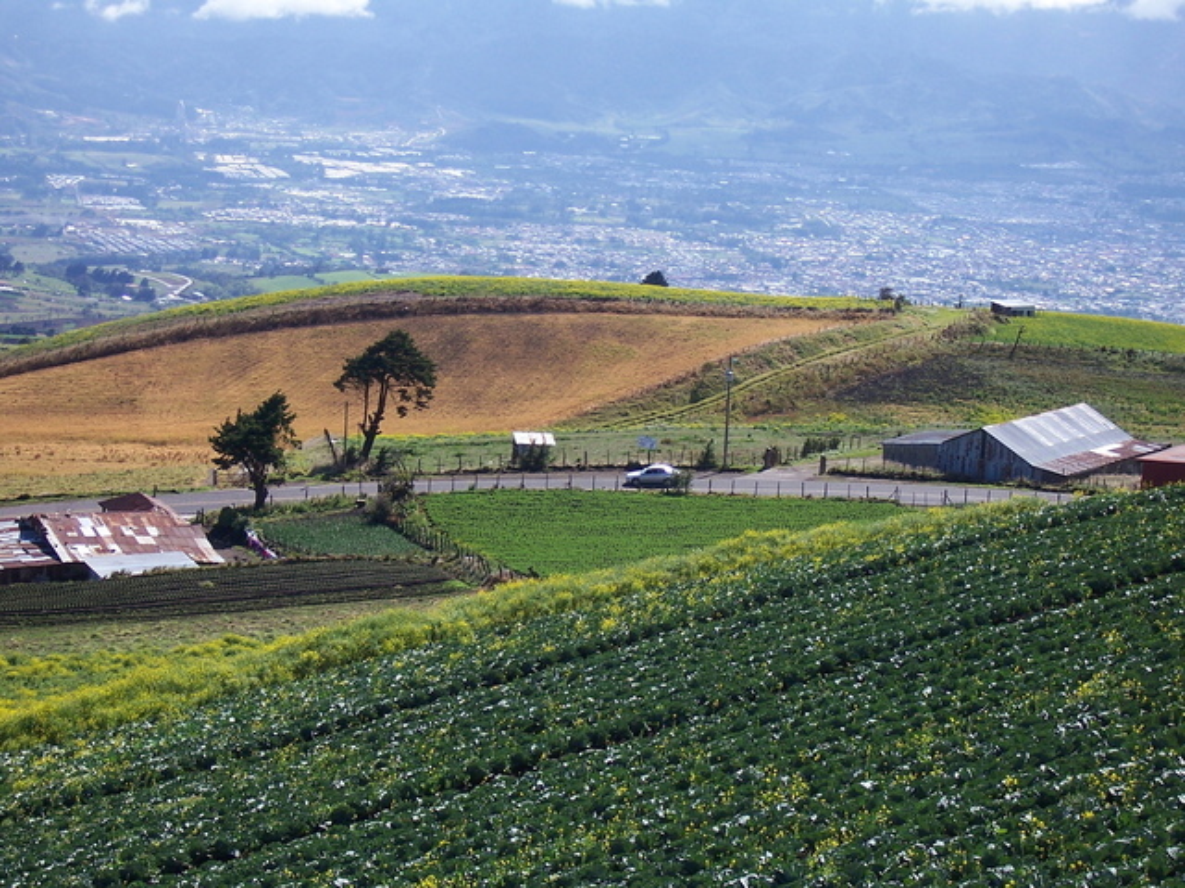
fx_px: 3697
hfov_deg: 18.2
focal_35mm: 108
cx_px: 592
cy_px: 444
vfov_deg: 13.7
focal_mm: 18
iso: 80
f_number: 5.6
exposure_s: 1/350
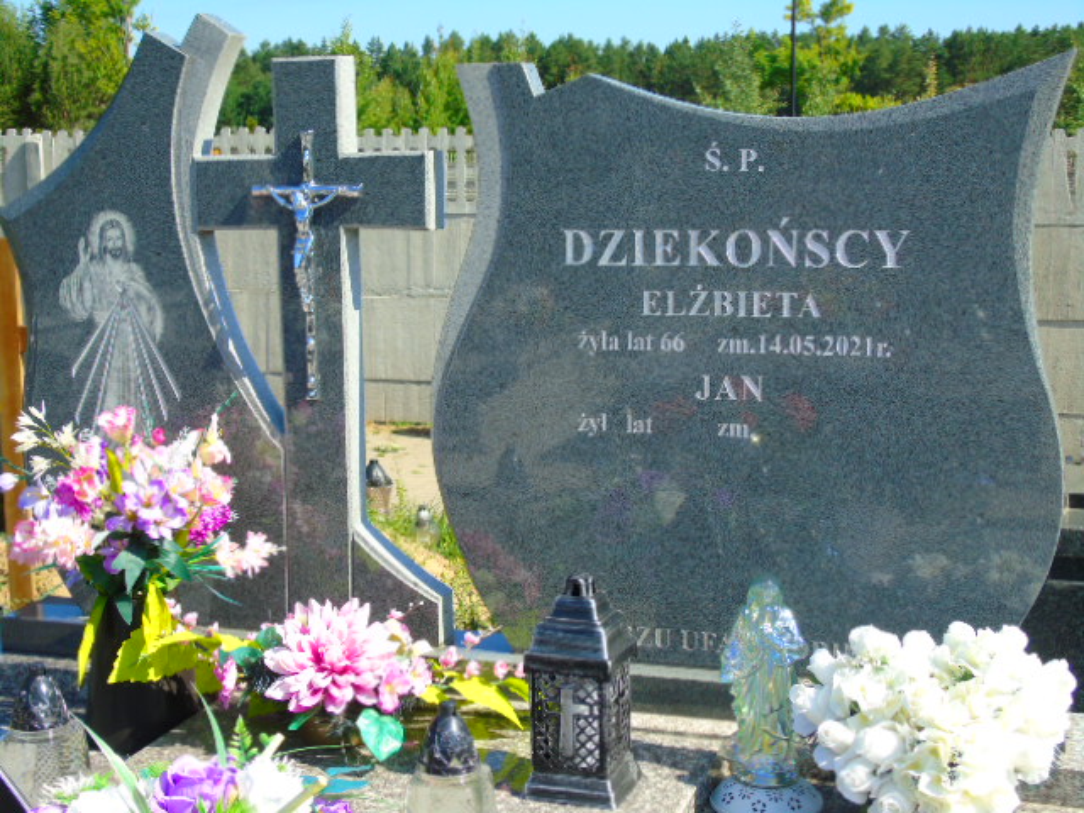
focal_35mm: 54
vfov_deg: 27.0
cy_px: 406
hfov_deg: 35.5
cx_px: 542
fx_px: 1691
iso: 80
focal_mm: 9.6
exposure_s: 1/400
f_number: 4.3
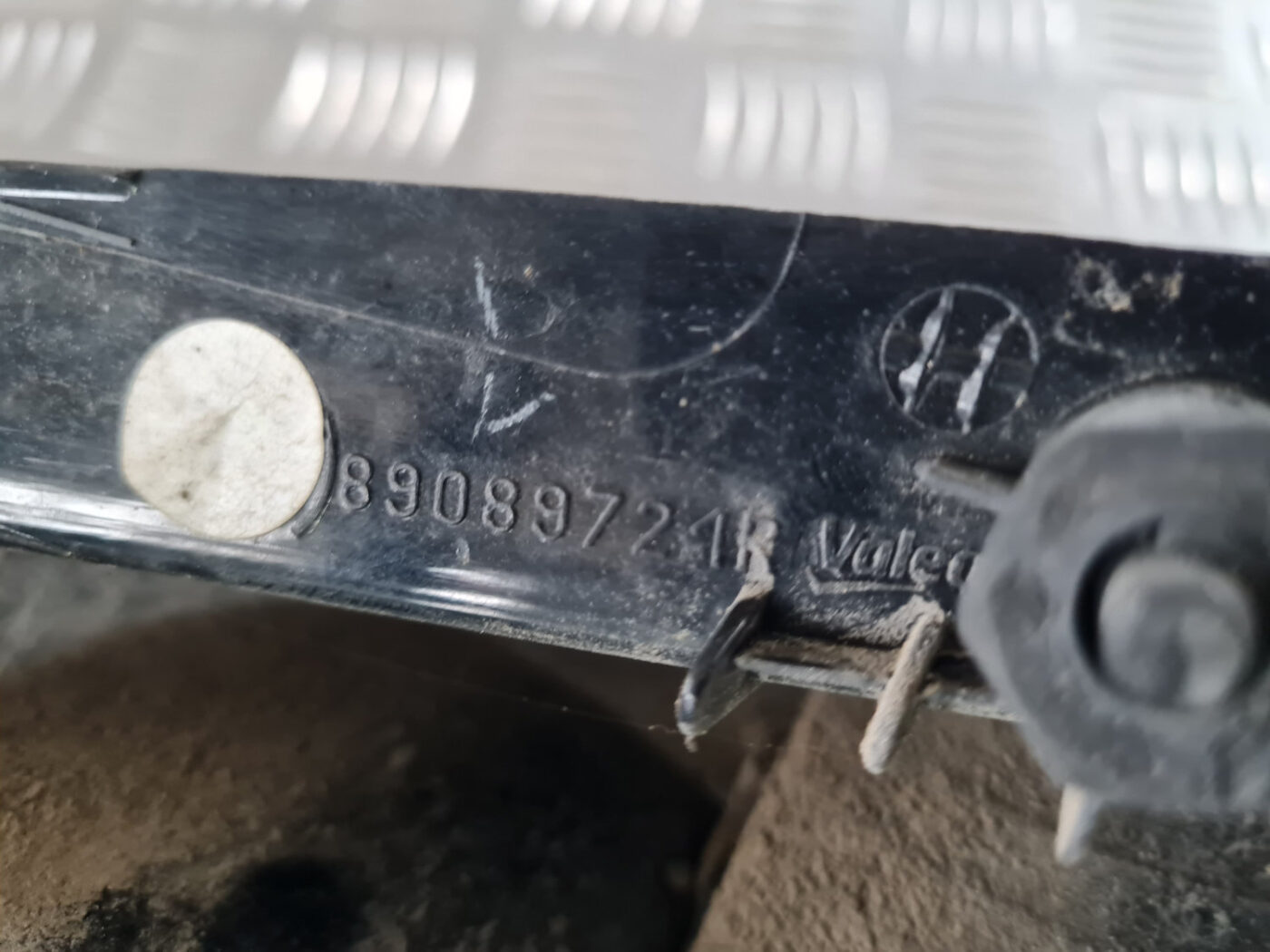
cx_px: 635
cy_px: 476
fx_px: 954
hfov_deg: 67.3
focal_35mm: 26
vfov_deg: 53.1
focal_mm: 5.4
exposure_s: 1/25
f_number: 1.8
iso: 500
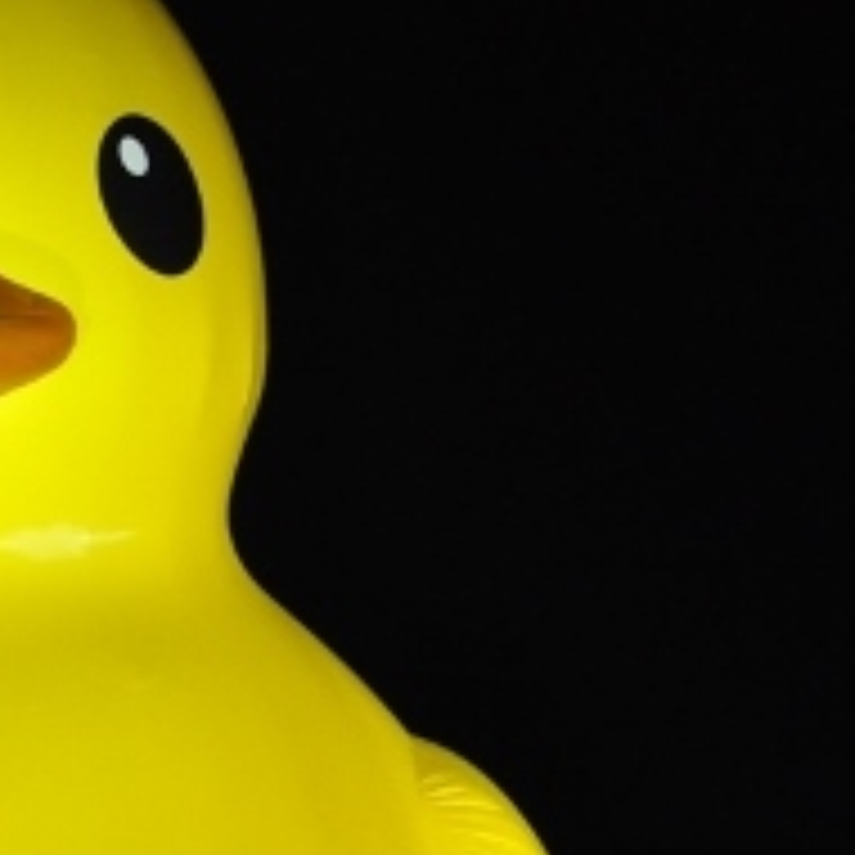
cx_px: -297
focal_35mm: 150
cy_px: 470
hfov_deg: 11.3
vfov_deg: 11.6
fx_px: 4204
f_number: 4.5
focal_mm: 35
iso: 1250
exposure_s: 1/50
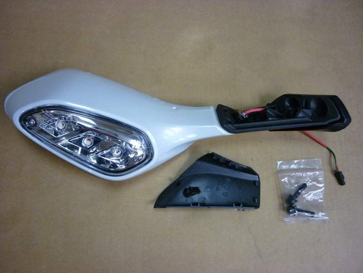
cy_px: 136
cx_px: 182
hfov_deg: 55.4
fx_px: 346
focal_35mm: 33
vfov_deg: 42.9
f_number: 2.8
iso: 320
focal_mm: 5.5
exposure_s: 1/30
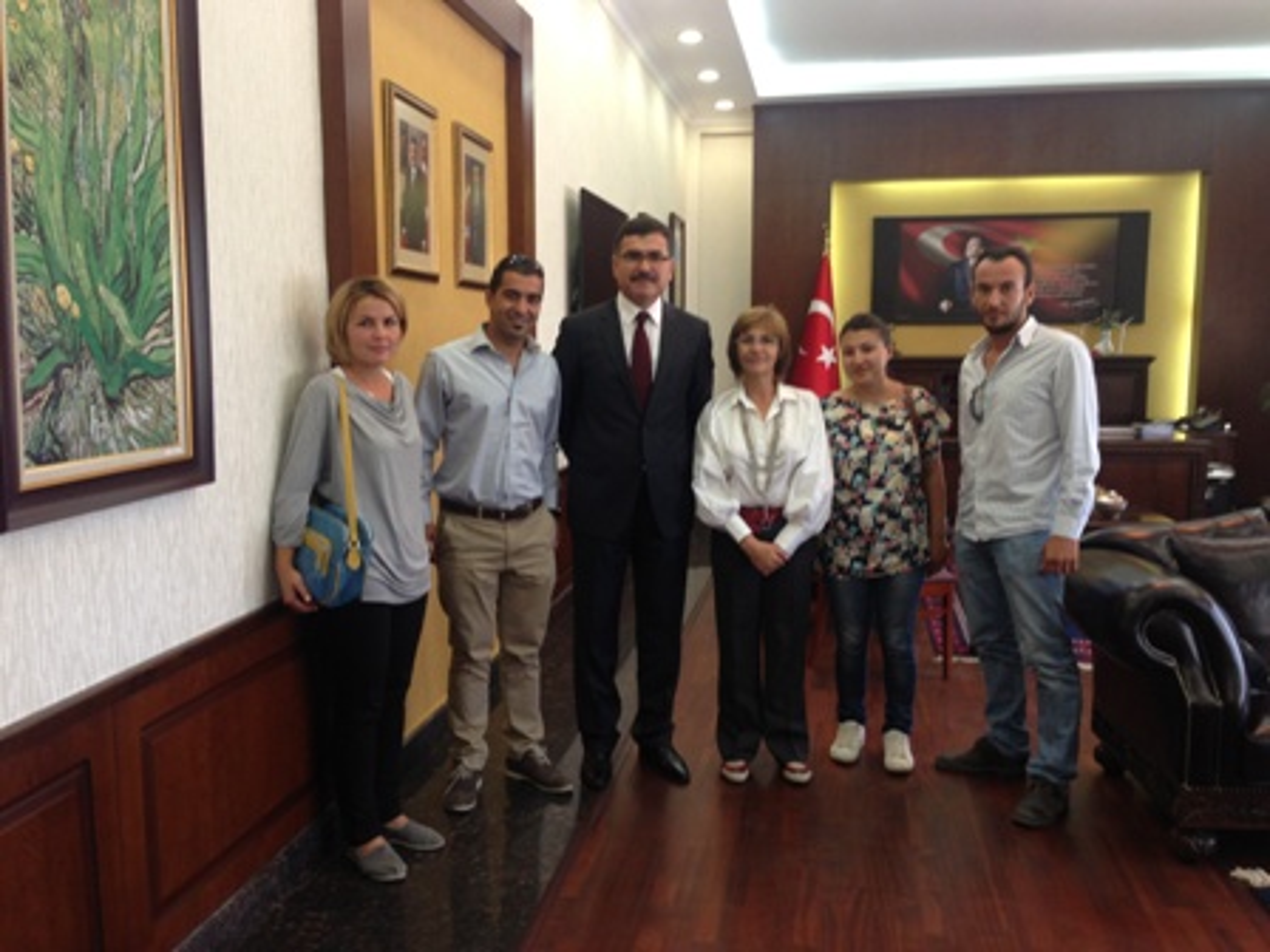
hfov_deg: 55.4
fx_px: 1211
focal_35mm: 33
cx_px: 635
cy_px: 476
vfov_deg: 42.9
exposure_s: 1/20
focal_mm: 4.13
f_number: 2.4
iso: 80
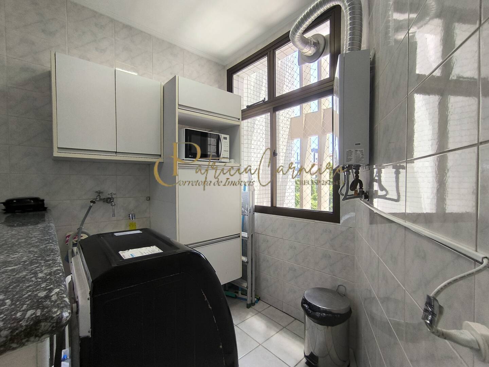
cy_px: 184
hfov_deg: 94.5
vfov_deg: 78.1
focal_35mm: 16
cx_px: 244
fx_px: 226
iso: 80
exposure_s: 1/120
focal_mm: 1.65
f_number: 2.2
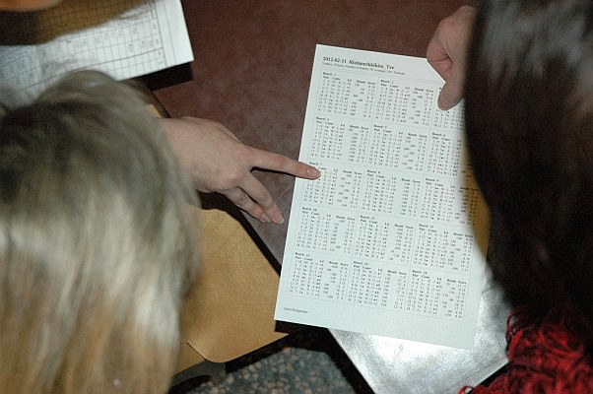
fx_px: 1382
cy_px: 197
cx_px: 296
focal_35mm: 84
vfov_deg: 16.2
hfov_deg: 24.2
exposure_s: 1/60
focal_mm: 56
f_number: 5
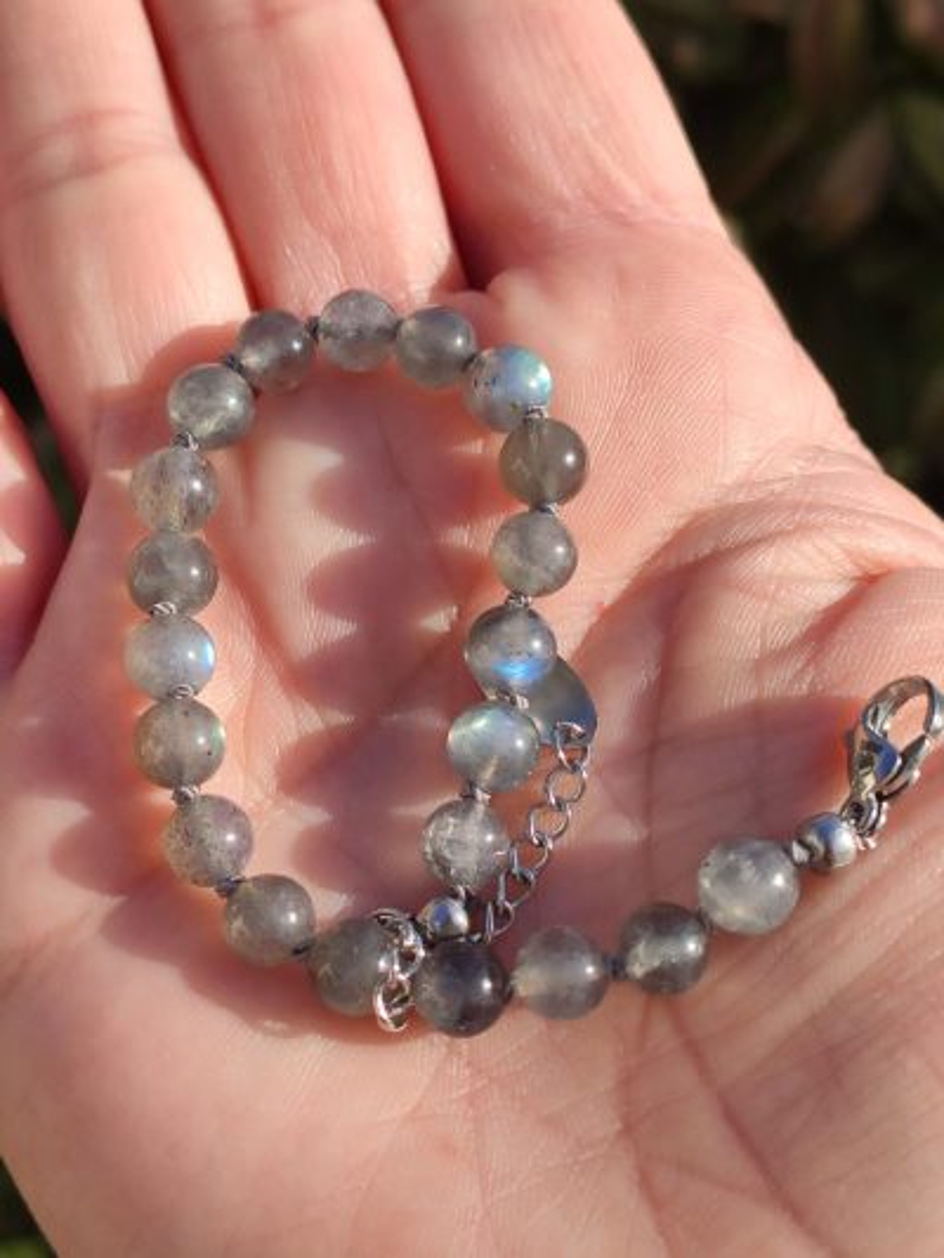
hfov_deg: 53.1
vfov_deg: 67.3
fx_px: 945
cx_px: 472
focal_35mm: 26
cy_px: 629
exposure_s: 1/1168
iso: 112
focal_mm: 4.77
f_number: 1.75
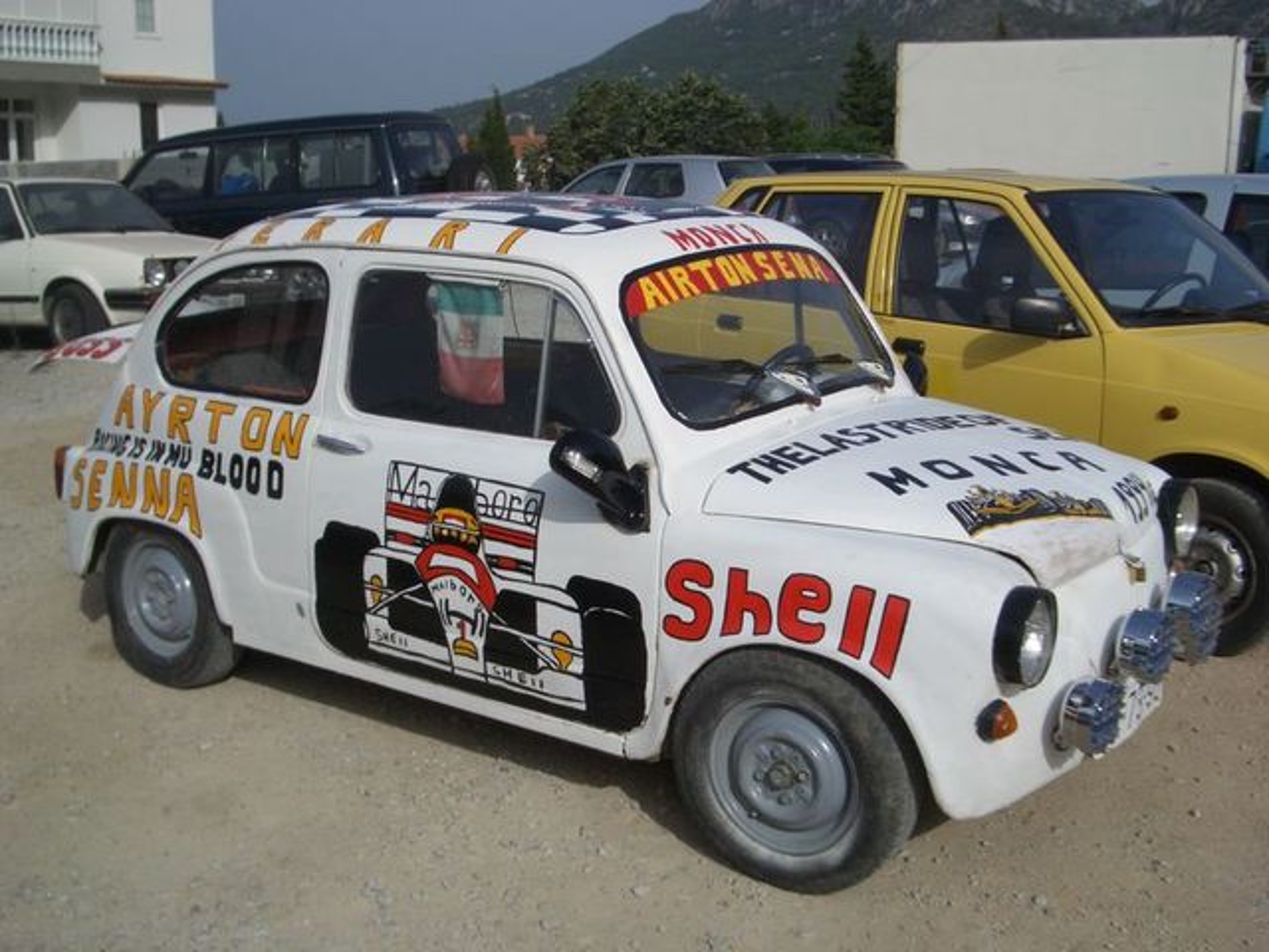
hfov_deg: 45.8
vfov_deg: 35.1
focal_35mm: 41
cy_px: 476
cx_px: 634
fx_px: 1503
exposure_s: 1/1000
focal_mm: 6.8
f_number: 4.6
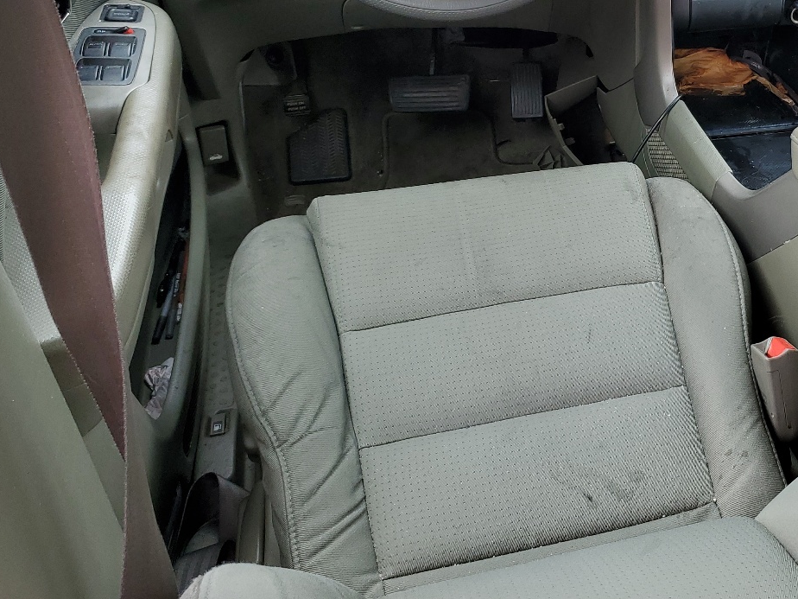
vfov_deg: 31.7
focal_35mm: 45
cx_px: 680
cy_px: 158
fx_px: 1037
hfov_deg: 39.7
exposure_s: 1/217
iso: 50
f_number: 1.5
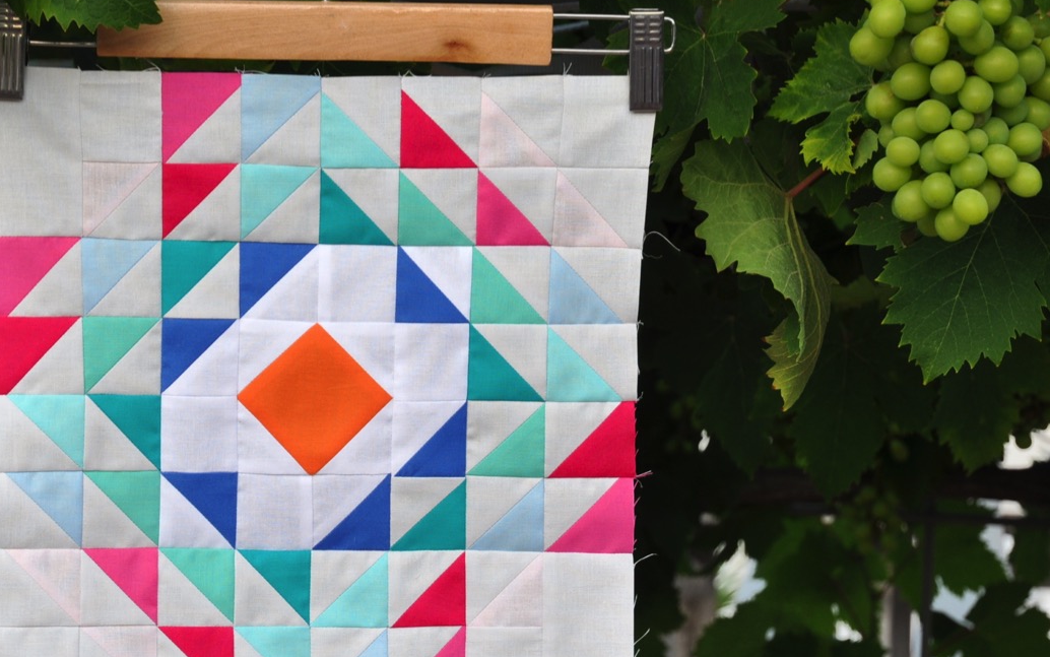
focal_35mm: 122
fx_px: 3485
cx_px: 366
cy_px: 376
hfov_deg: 17.1
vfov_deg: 10.8
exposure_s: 1/200
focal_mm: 55
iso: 200
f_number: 7.1
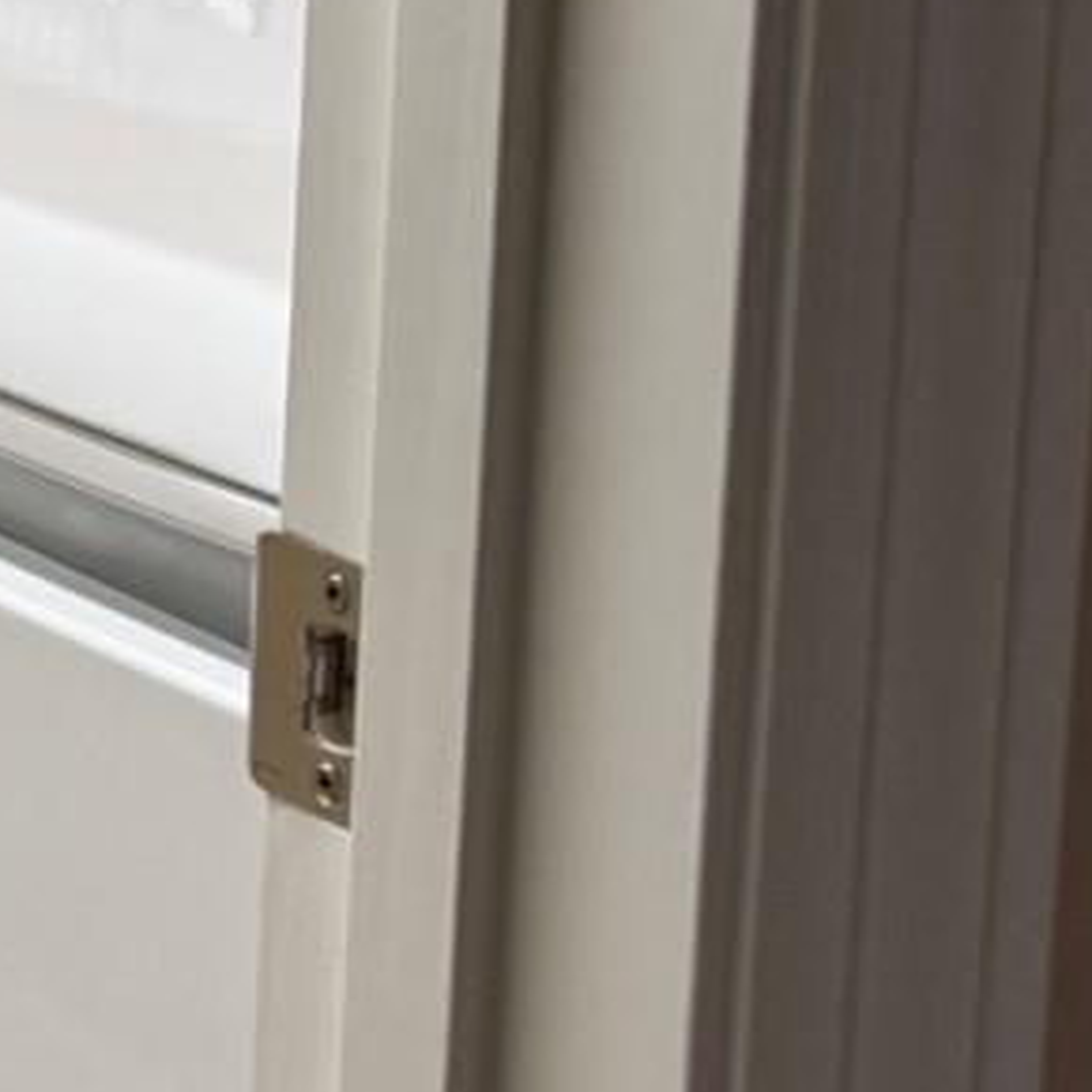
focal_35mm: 117
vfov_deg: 14.4
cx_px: -1551
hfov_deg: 12.0
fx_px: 4176
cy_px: -264
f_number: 1.78
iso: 160
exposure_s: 1/120
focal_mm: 6.76
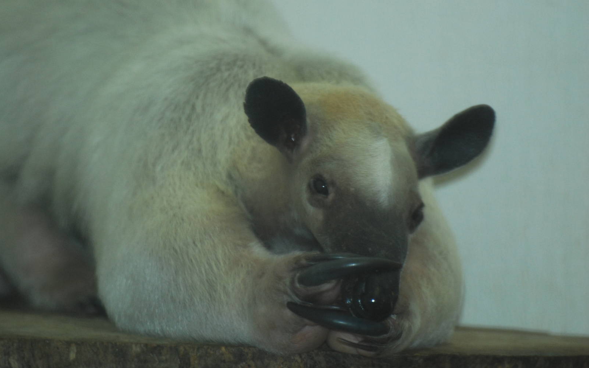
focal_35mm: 460
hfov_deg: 4.6
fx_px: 7384
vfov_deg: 2.9
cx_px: 294
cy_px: 171
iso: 560
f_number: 5.6
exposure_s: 1/60
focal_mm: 300
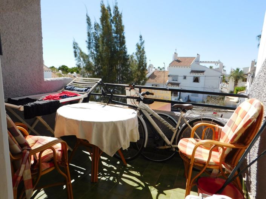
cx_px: 133
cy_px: 100
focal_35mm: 23
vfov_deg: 58.8
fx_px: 177
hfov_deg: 74.0
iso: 125
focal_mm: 4
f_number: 3
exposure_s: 1/1500
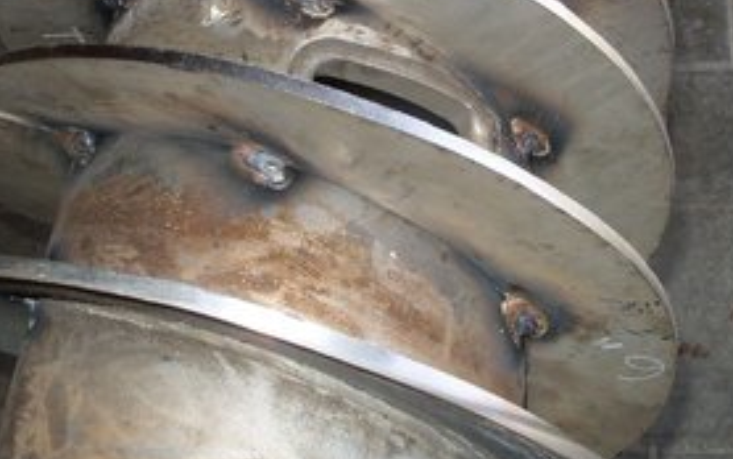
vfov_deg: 22.2
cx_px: 369
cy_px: 106
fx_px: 1159
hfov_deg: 35.1
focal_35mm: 58
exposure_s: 1/30
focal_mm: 7.8
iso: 50
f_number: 7.4
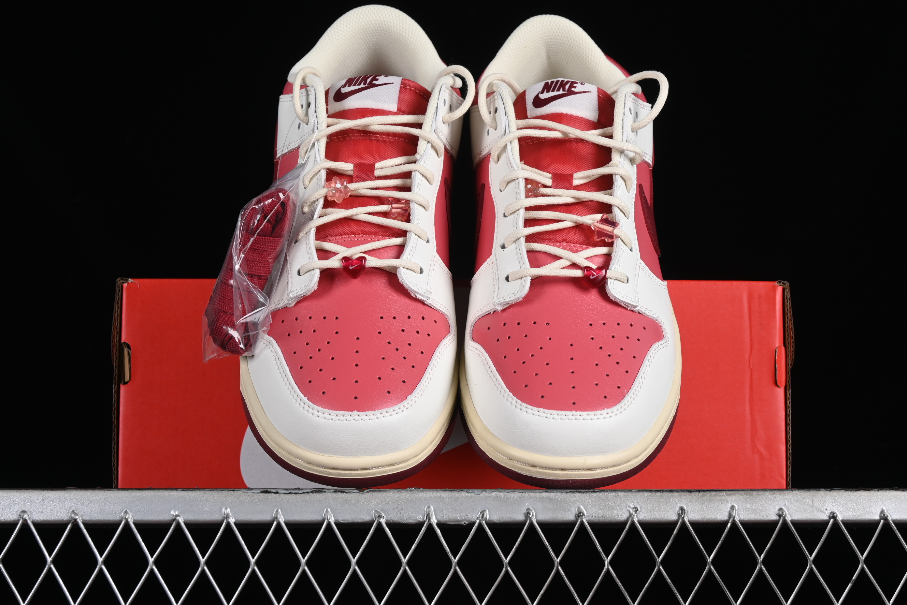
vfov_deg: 18.9
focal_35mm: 72
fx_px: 1814
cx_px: 454
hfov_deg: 28.1
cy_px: 302
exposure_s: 1/80
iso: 160
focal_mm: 48
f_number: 8
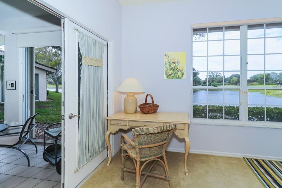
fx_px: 133
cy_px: 93
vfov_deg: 70.5
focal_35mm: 17
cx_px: 144
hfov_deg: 93.3
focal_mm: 16
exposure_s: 1/250
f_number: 16
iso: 1000
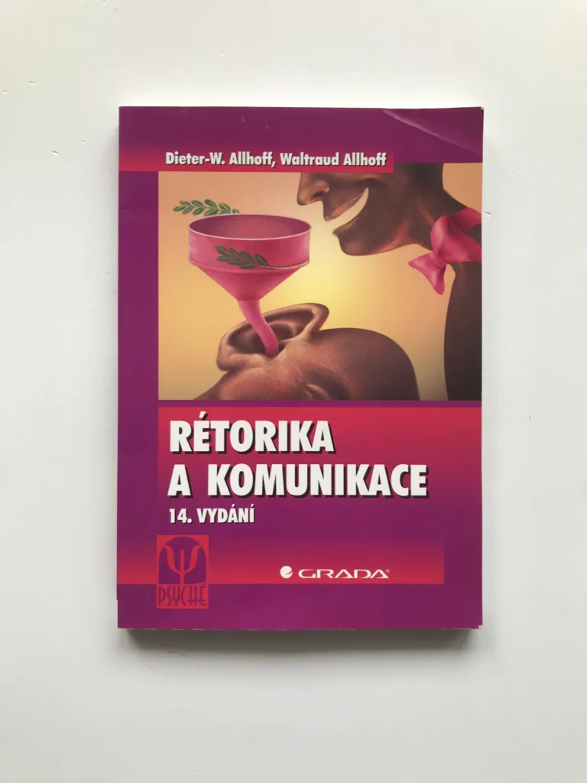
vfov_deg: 63.4
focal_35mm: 28
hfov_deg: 49.7
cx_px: 294
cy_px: 392
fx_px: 633
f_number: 1.8
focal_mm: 3.99
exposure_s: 1/50
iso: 25
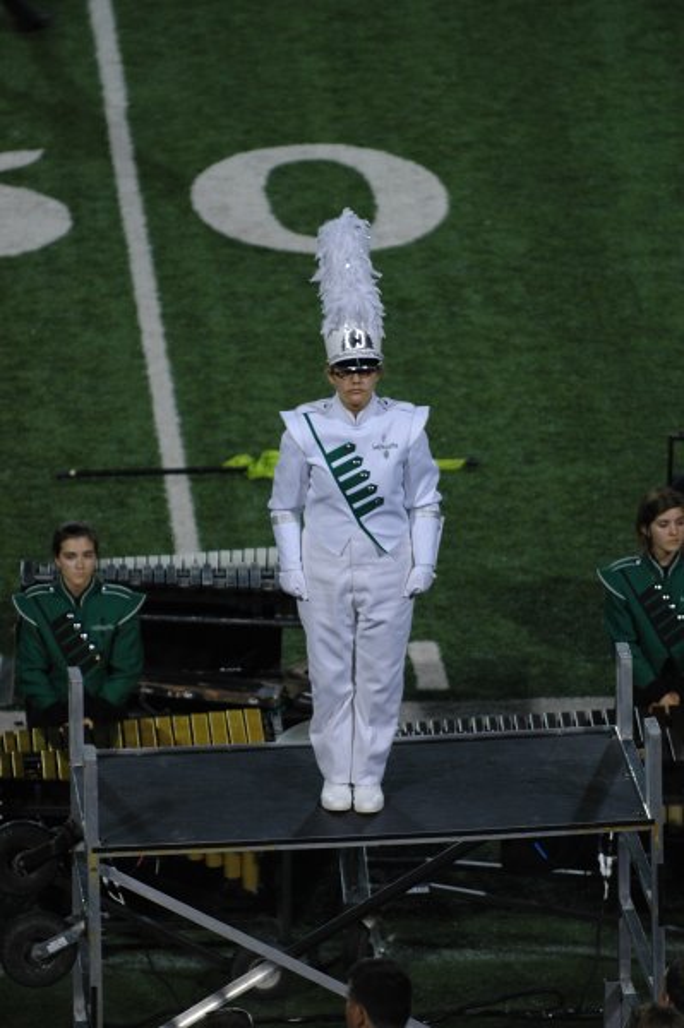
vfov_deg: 6.9
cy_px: 514
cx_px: 342
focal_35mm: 300
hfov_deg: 4.6
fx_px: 8564
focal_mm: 200
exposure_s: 1/60
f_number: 2.8
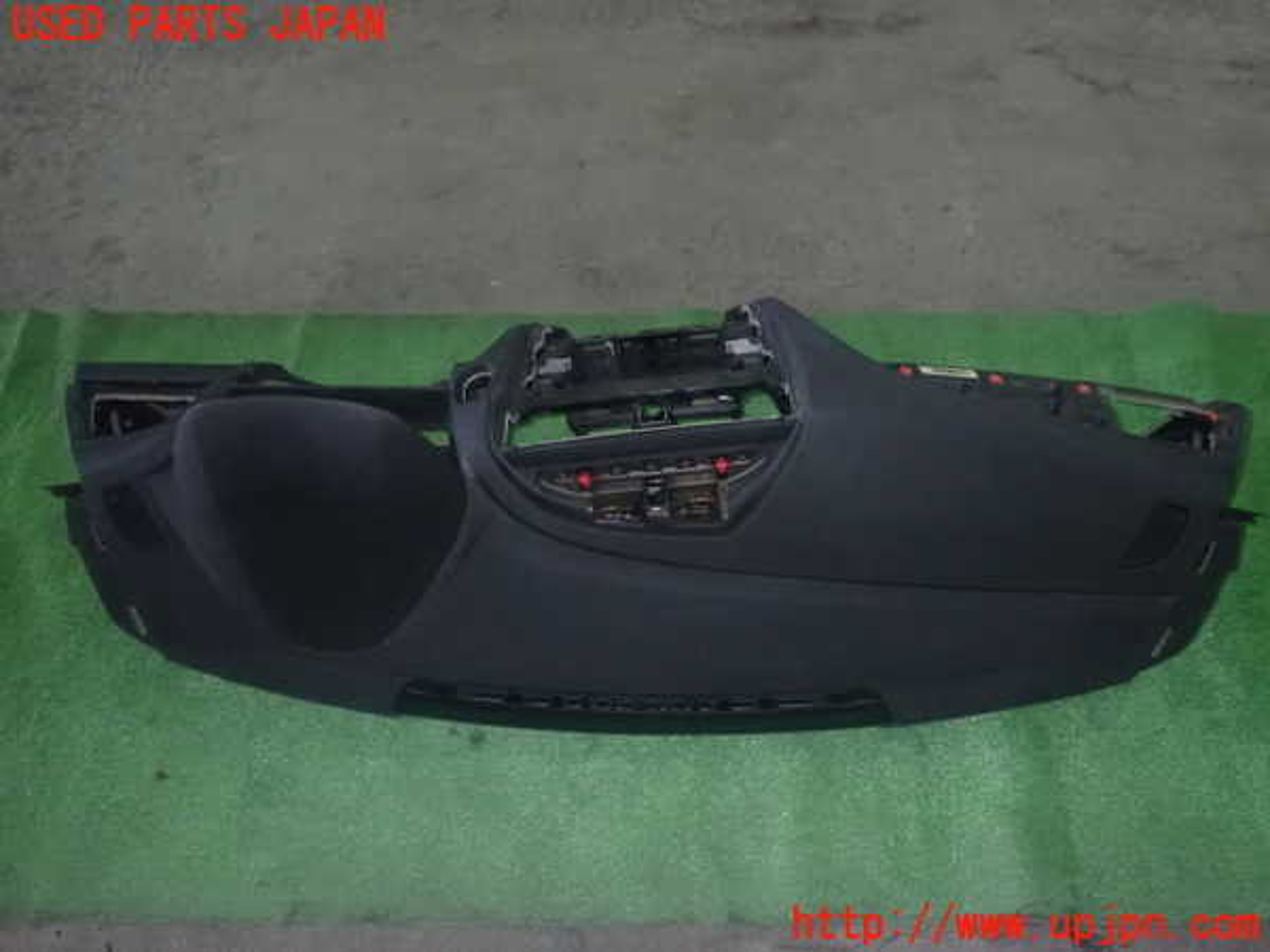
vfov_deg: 46.8
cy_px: 476
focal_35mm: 30
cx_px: 635
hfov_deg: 60.0
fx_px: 1101
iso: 1600
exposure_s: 1/30
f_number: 6.3
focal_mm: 5.4
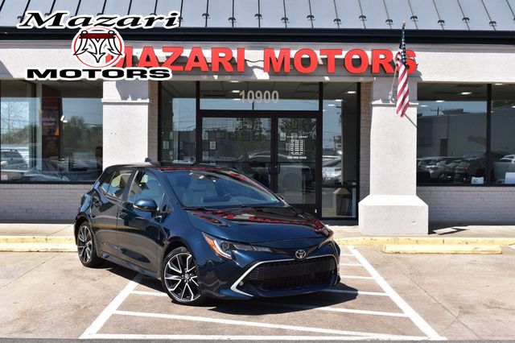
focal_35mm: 48
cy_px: 172
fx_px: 686
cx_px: 258
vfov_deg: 28.0
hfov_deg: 41.1
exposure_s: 1/500
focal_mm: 32
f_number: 11
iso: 400
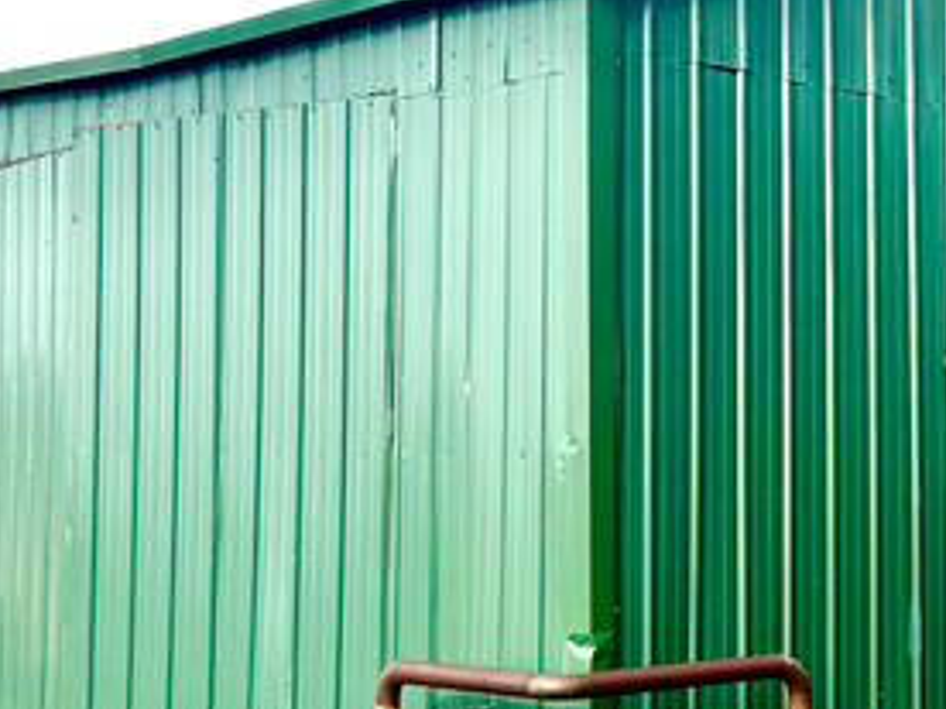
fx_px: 2432
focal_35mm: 89
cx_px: 703
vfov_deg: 16.6
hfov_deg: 21.8
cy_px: 404
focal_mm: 6.86
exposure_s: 1/3356
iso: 80
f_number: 1.78
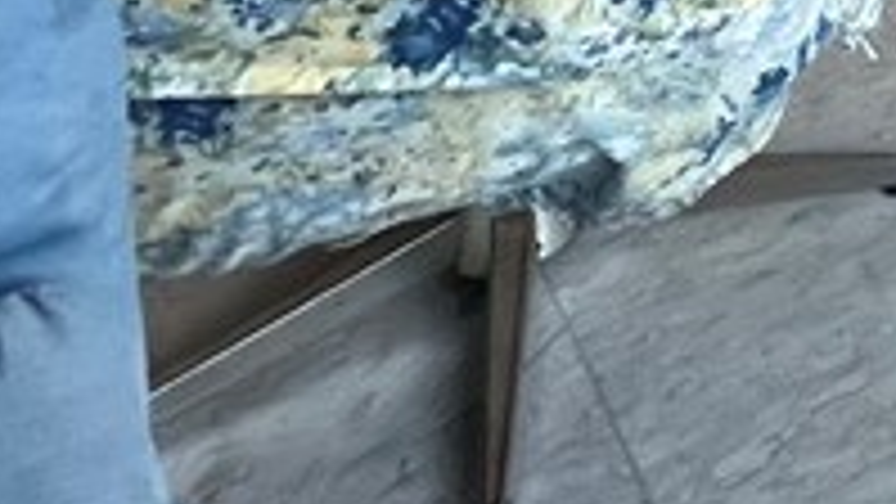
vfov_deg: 11.1
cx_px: 1981
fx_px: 1735
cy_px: -981
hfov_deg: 16.8
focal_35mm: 73
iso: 160
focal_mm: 1.57
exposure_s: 1/99
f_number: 1.8
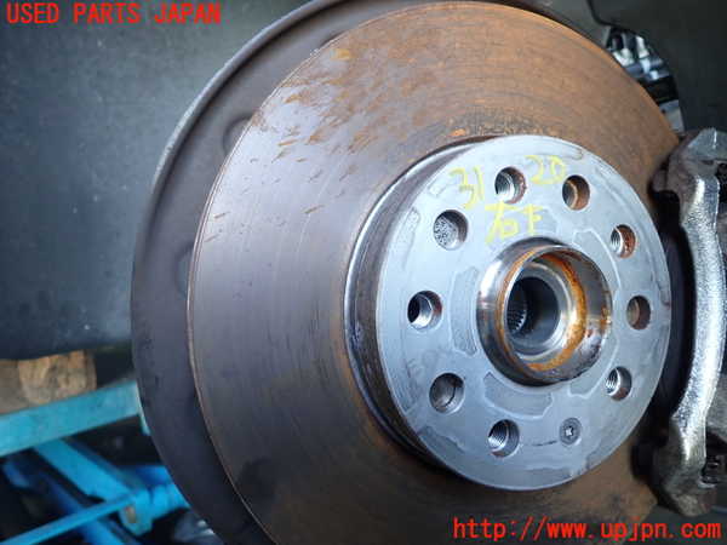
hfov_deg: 69.4
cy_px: 272
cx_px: 364
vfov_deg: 54.9
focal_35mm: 25
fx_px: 525
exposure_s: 1/40
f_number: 2
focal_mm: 4.5
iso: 200
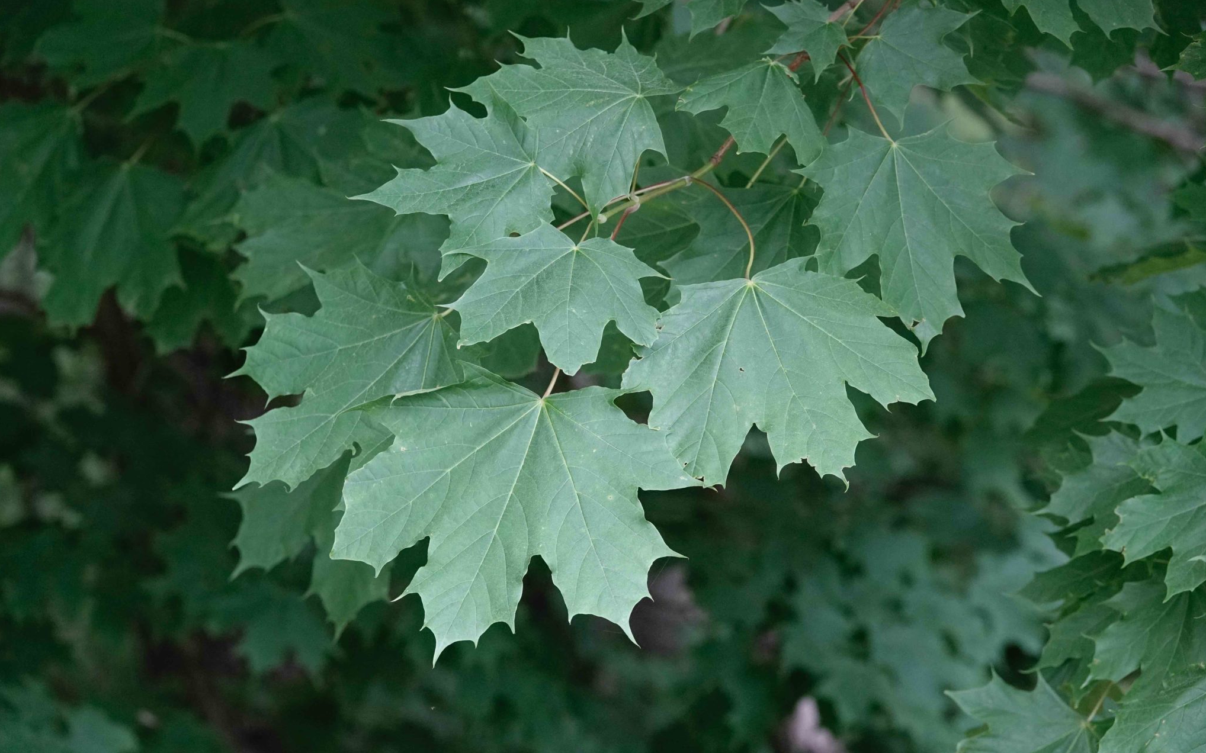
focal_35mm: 163
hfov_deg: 12.8
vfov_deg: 8.0
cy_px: 362
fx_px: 5357
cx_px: 604
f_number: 4
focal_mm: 58.29
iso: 1000
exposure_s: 1/250
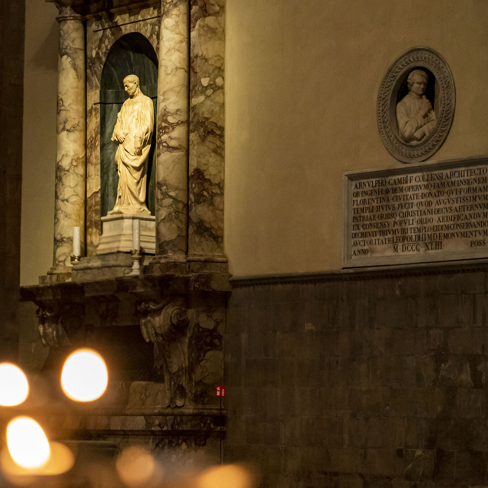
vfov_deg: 12.9
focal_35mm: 135
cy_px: 244
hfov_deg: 12.9
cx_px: 127
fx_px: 2153
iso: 6400
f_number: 4
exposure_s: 1/50
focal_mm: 105
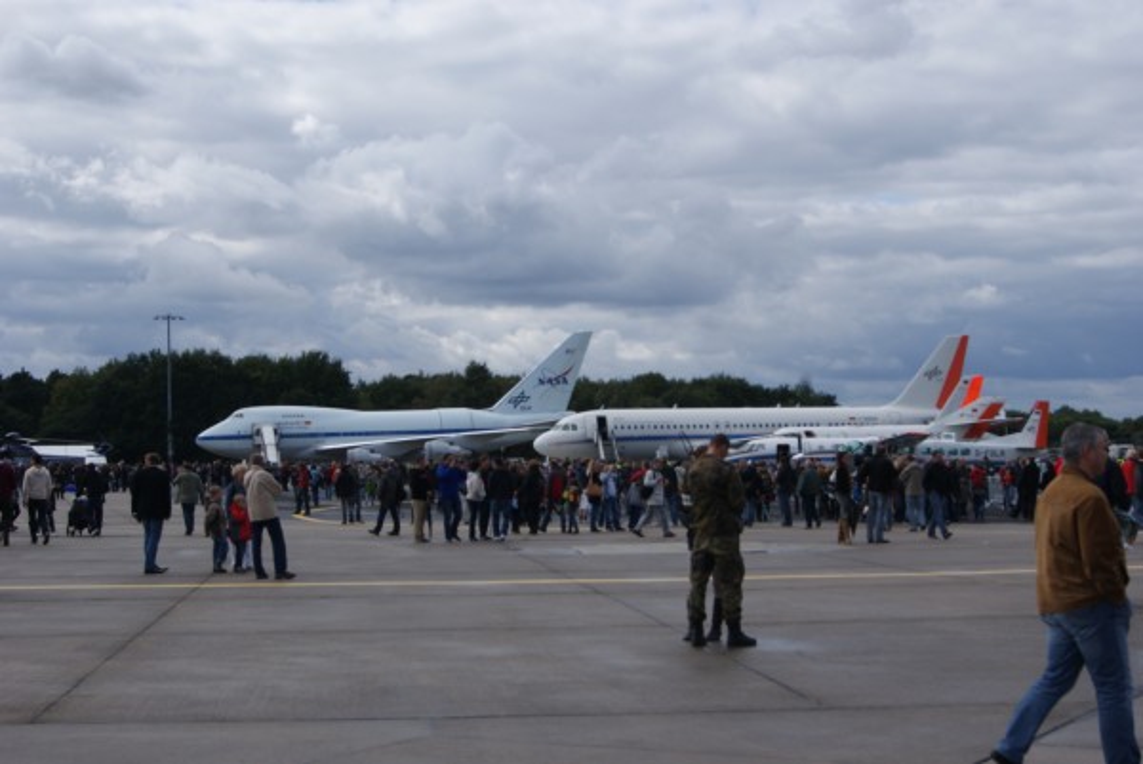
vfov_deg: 22.7
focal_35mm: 60
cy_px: 382
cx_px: 572
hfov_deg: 33.4
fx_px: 1906
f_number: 13
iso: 100
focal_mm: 40
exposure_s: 1/160
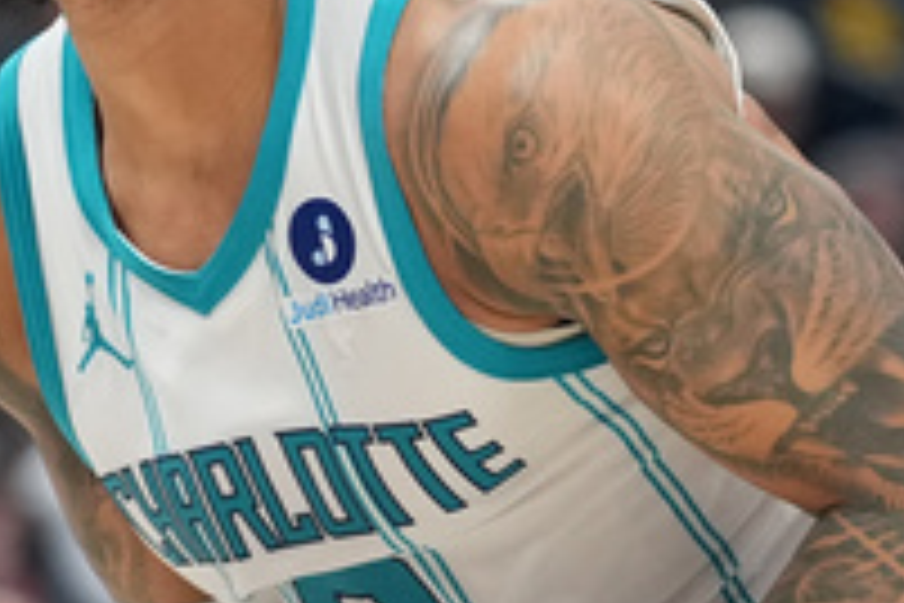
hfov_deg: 3.2
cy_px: 133
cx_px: 297
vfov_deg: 2.1
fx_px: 16271
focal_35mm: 648
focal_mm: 85
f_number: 1.8
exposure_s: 1/2000
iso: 2000
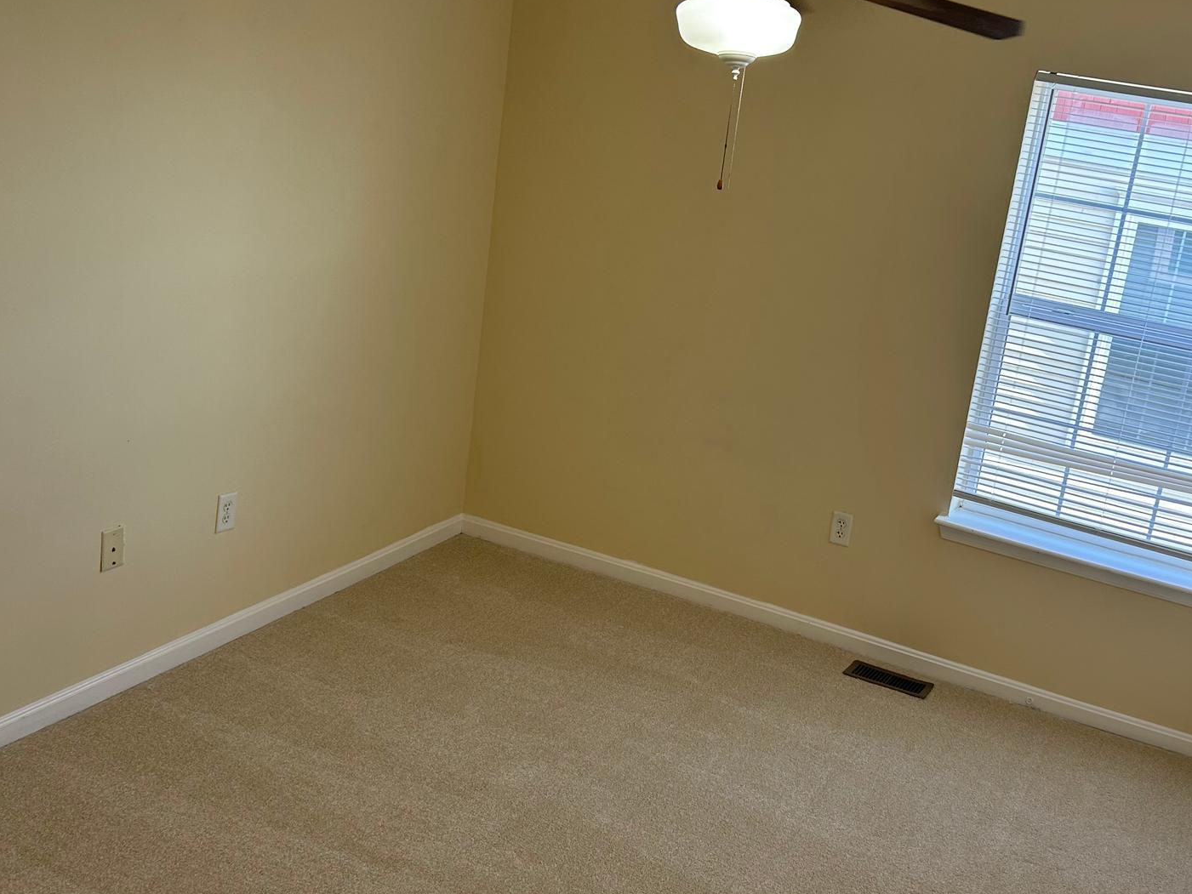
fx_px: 1309
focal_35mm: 38
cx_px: 760
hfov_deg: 48.4
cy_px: 370
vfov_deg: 37.6
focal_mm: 5.7
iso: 64
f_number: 1.5
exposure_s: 1/120
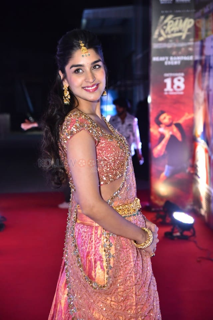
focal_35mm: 75
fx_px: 666
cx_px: 106
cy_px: 160
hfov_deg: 18.2
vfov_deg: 27.0
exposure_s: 1/125
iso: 2000
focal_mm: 75
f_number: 4
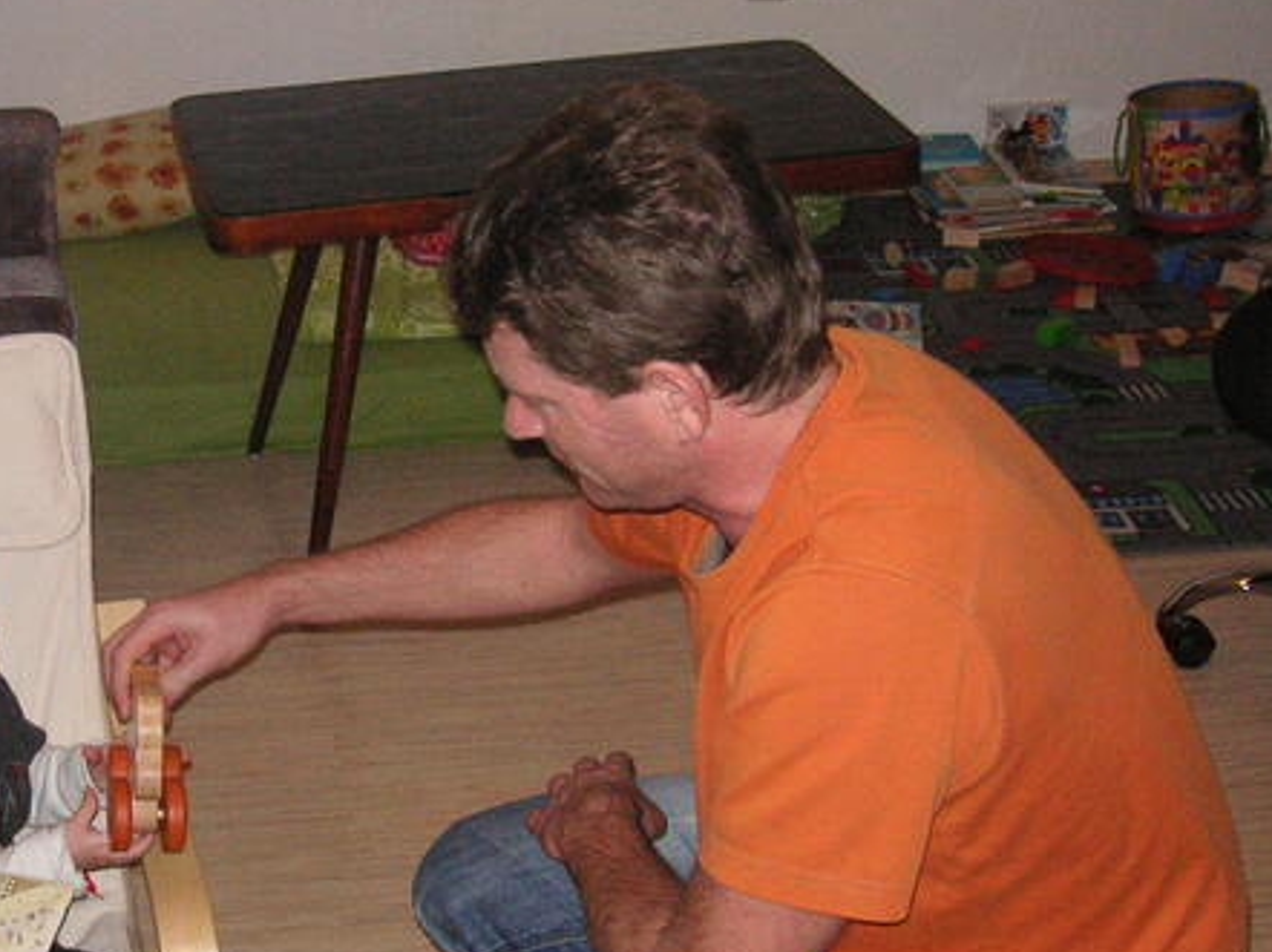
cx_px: 288
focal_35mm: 67
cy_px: 546
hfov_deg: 28.5
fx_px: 2461
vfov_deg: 21.9
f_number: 2.8
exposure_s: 1/45
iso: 160
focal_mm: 6.1
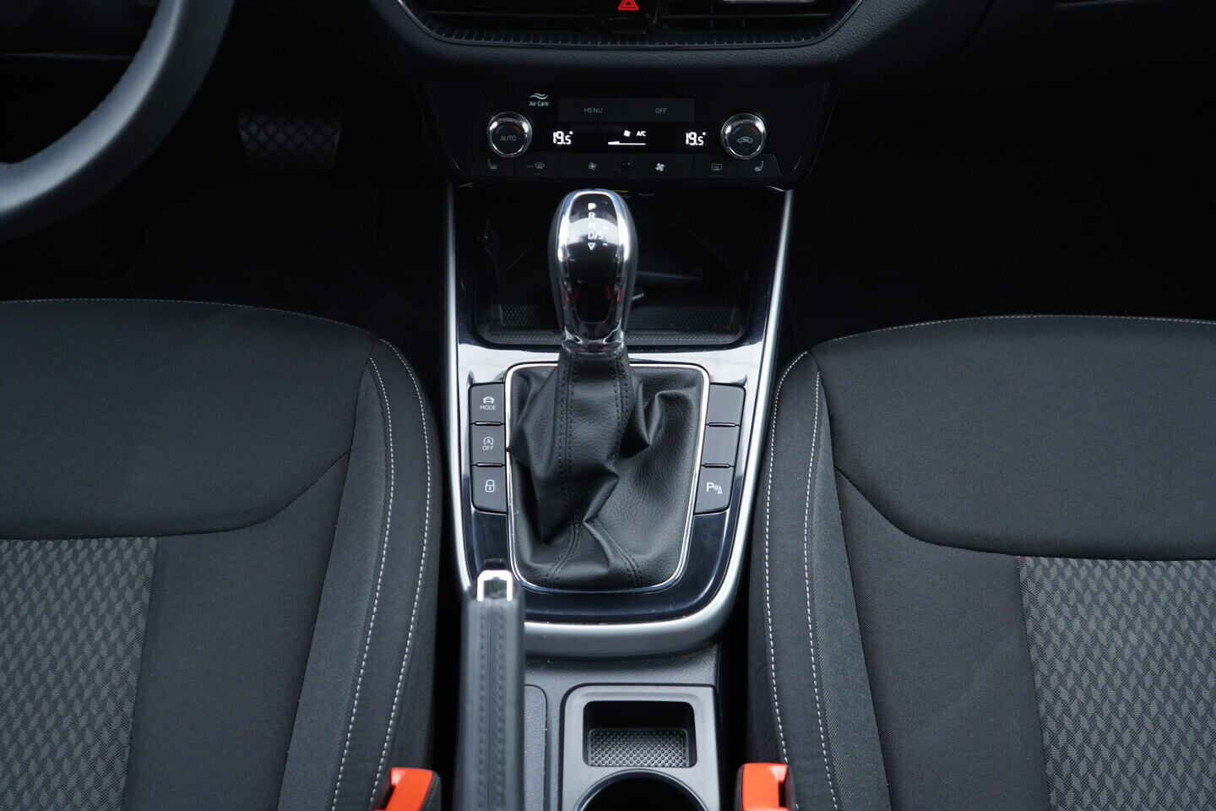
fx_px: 1216
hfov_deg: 53.1
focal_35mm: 36
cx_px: 608
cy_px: 406
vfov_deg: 36.9
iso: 400
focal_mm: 24
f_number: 2.8
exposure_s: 1/40
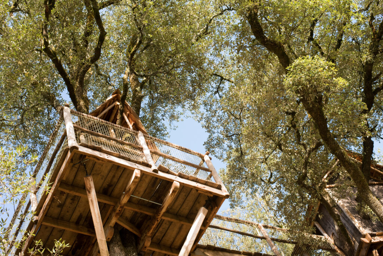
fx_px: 532
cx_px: 192
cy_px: 128
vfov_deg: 27.0
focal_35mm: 50
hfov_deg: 39.6
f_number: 8
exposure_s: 1/250
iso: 1000
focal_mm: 50
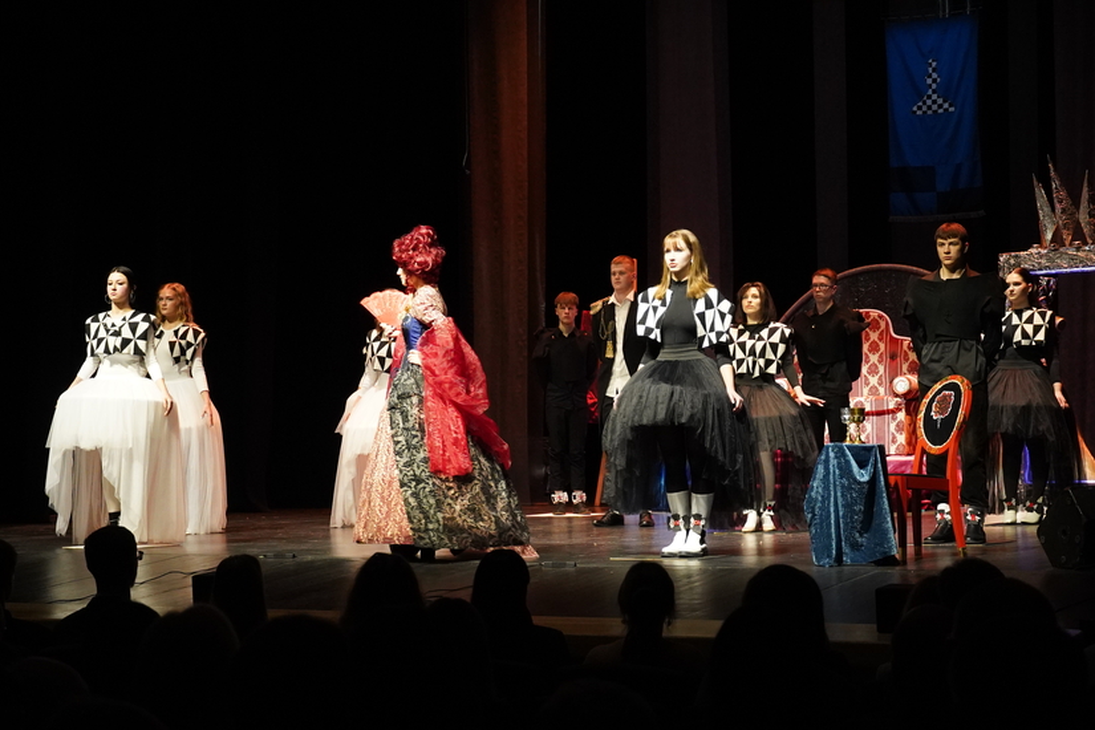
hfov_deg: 25.7
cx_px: 548
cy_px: 365
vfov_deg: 17.3
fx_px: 2403
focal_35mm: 79
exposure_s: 1/160
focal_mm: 53
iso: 5000
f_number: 5
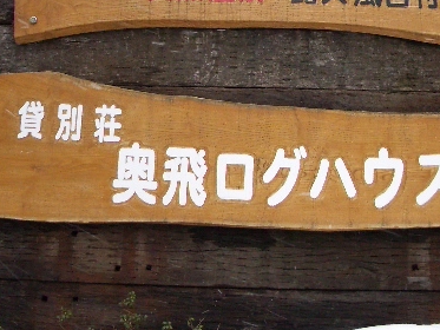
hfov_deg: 32.2
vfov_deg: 24.1
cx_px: 239
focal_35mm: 60
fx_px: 763
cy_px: 78
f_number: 2.6
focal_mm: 5.8
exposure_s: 1/125
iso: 200
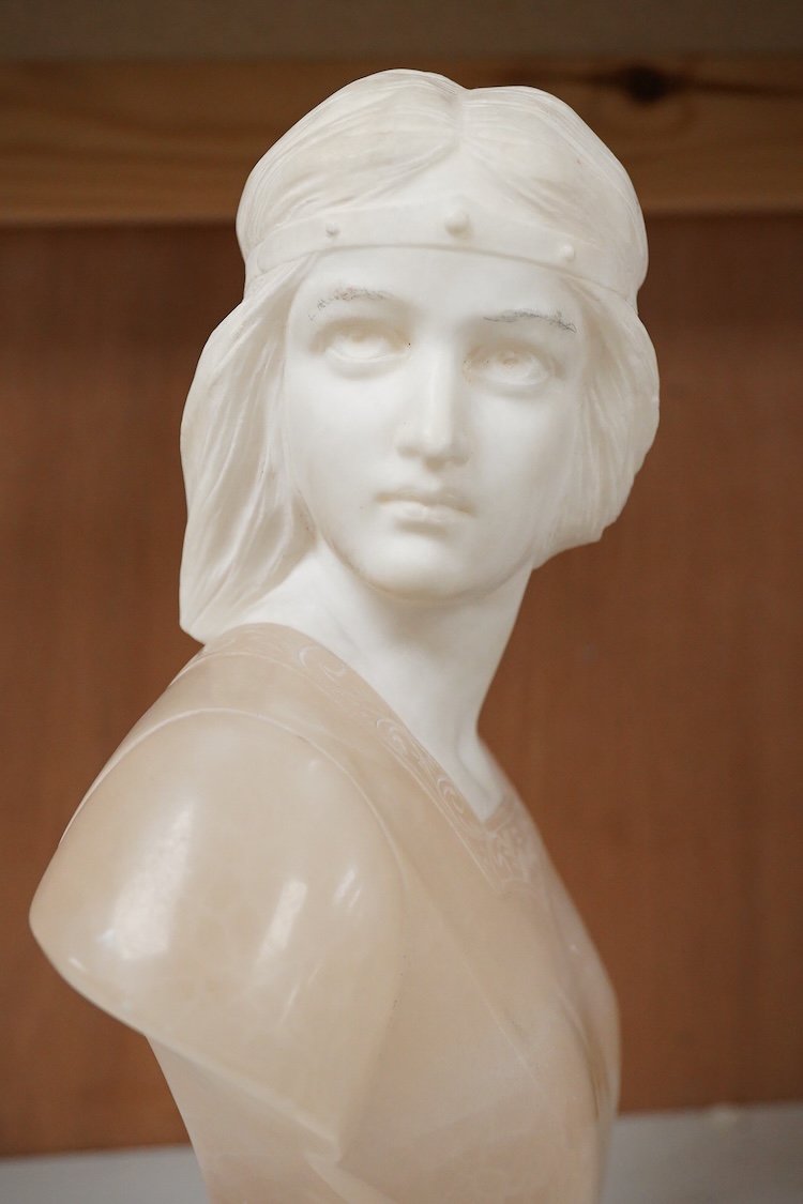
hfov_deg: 29.9
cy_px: 602
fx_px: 1506
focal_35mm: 45
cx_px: 402
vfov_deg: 43.6
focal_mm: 30
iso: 3200
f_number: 8
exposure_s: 1/400
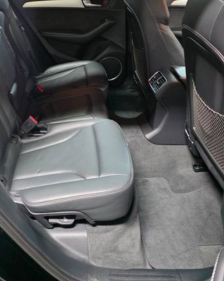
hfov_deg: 40.3
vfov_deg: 50.0
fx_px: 298
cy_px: 114
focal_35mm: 36
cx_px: 65
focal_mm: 6.3
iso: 2000
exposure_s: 1/120
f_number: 1.7
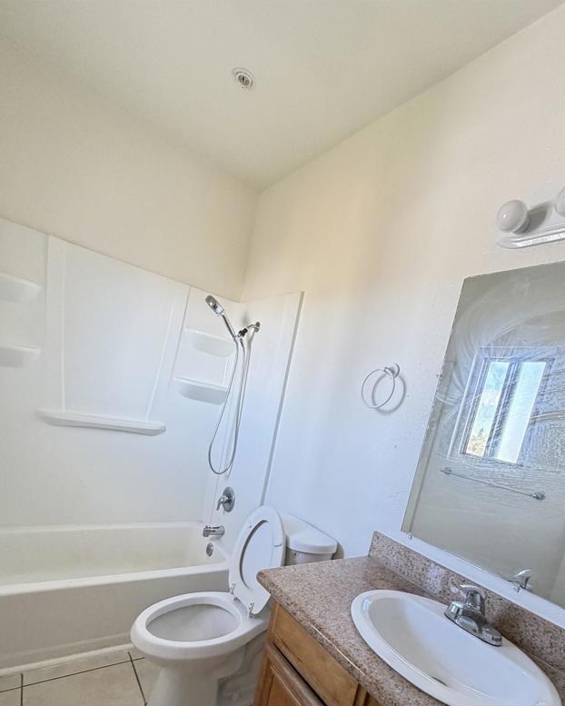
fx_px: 376
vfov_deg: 83.7
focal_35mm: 18
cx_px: 298
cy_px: 464
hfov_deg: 73.8
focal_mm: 2.22
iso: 500
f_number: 2.2
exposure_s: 1/60
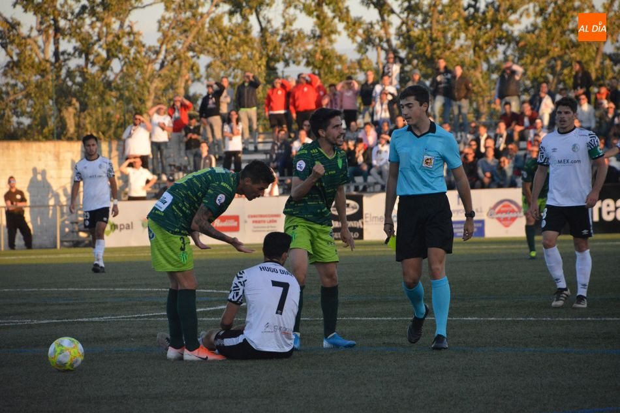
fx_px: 5165
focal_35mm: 300
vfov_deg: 4.6
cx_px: 310
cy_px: 206
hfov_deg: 6.9
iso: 4000
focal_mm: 200
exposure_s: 1/2000
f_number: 8
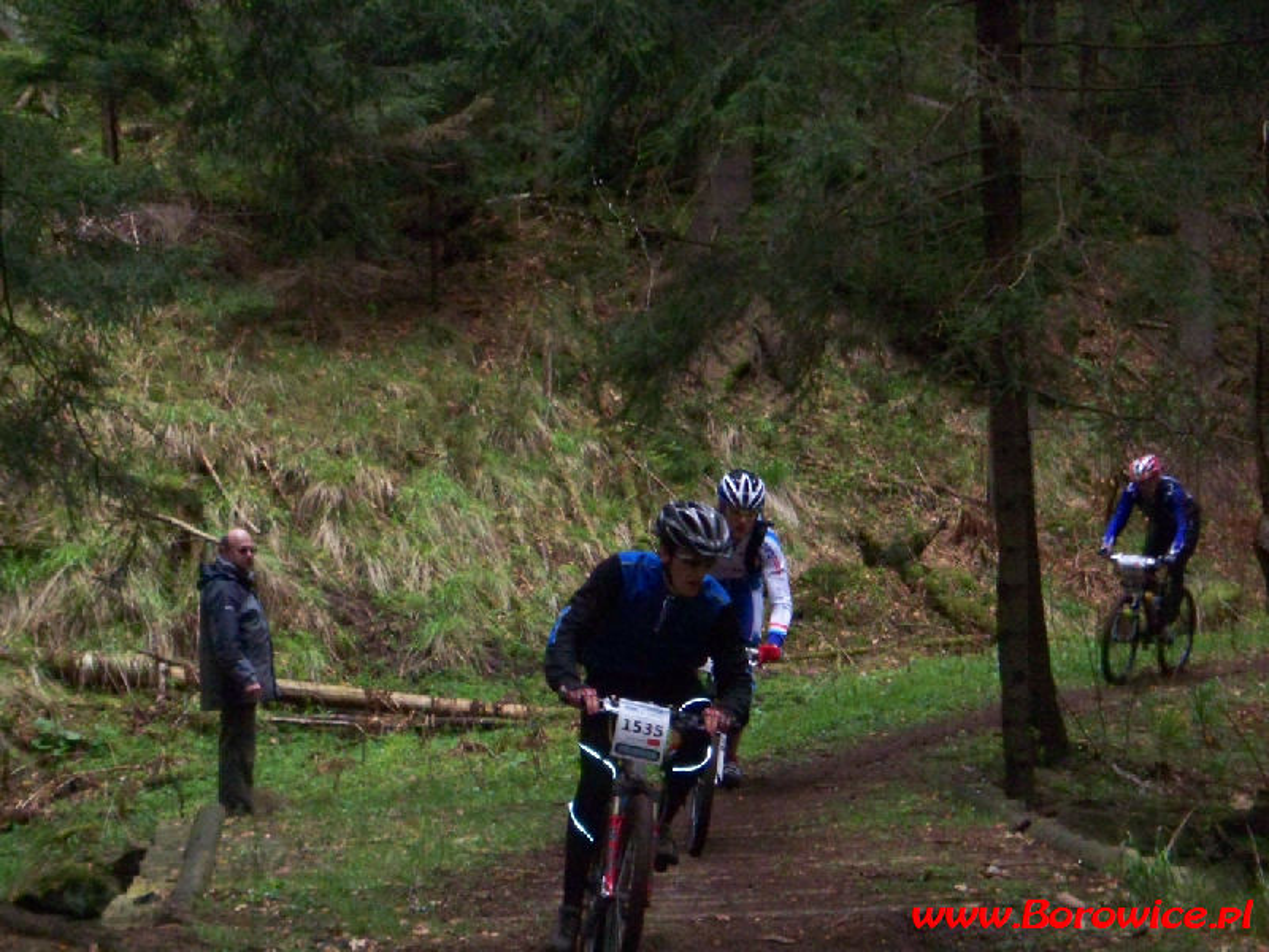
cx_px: 634
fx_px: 4289
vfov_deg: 12.7
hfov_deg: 16.8
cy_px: 476
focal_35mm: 117
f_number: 4.4
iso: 400
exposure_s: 1/125
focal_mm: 19.2
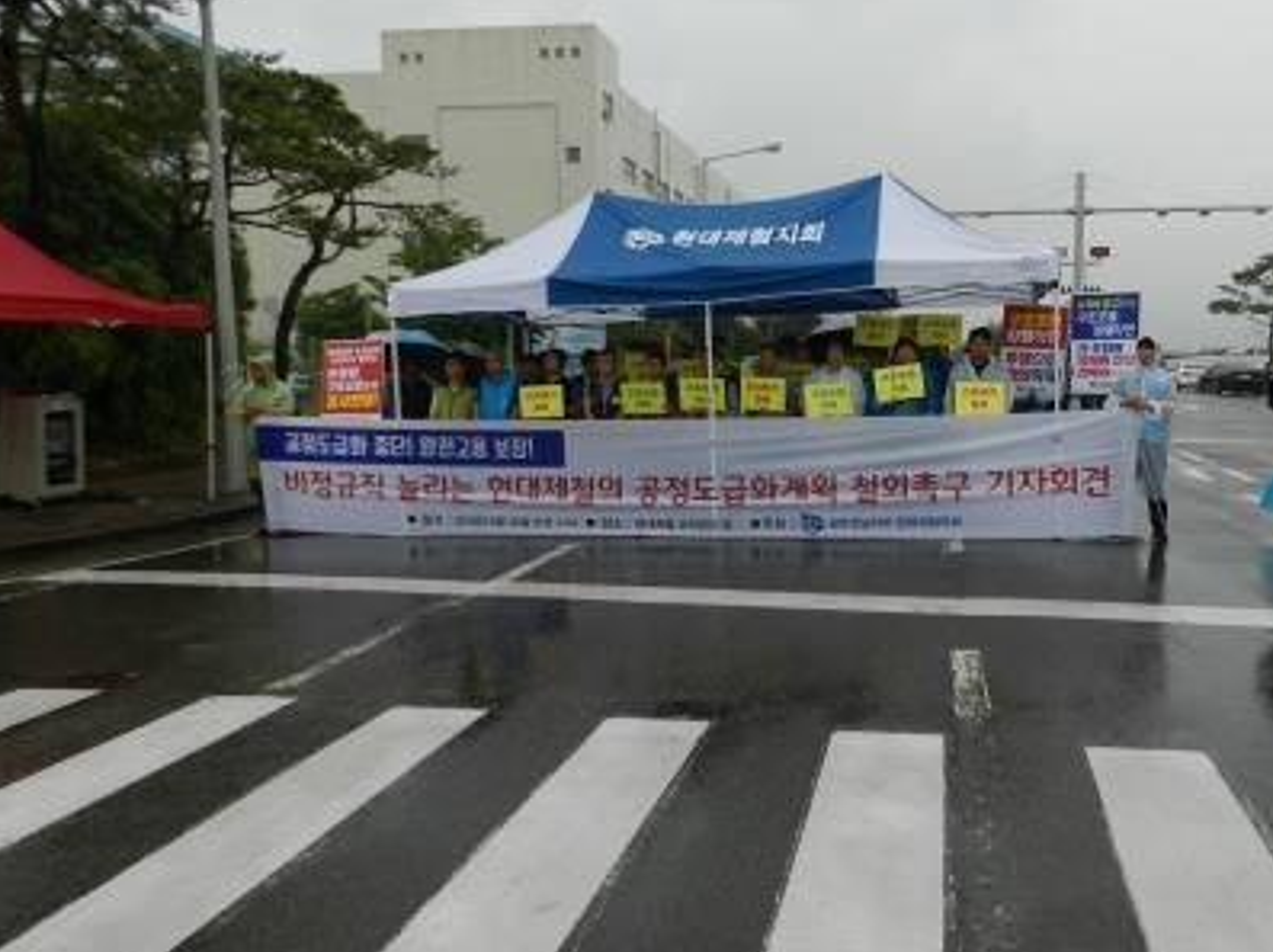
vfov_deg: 48.2
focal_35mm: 29
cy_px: 476
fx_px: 1066
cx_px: 792
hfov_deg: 60.9
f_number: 3.4
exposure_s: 1/250
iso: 160
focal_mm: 4
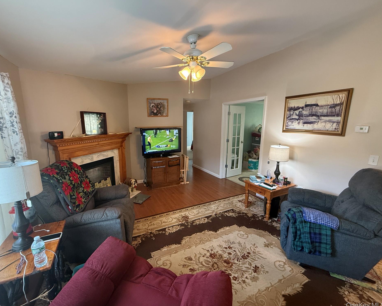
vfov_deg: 84.0
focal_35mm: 15
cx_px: 178
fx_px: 170
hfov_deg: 96.6
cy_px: 153
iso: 400
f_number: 2.2
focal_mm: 2.22
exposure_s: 1/60
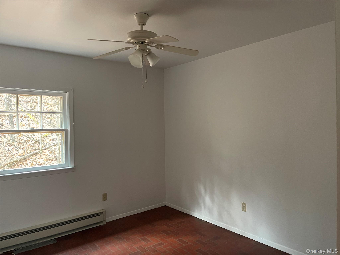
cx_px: 170
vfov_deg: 54.9
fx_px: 246
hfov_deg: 69.4
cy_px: 128
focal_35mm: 25
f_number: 1.6
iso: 500
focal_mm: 5.1
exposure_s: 1/60
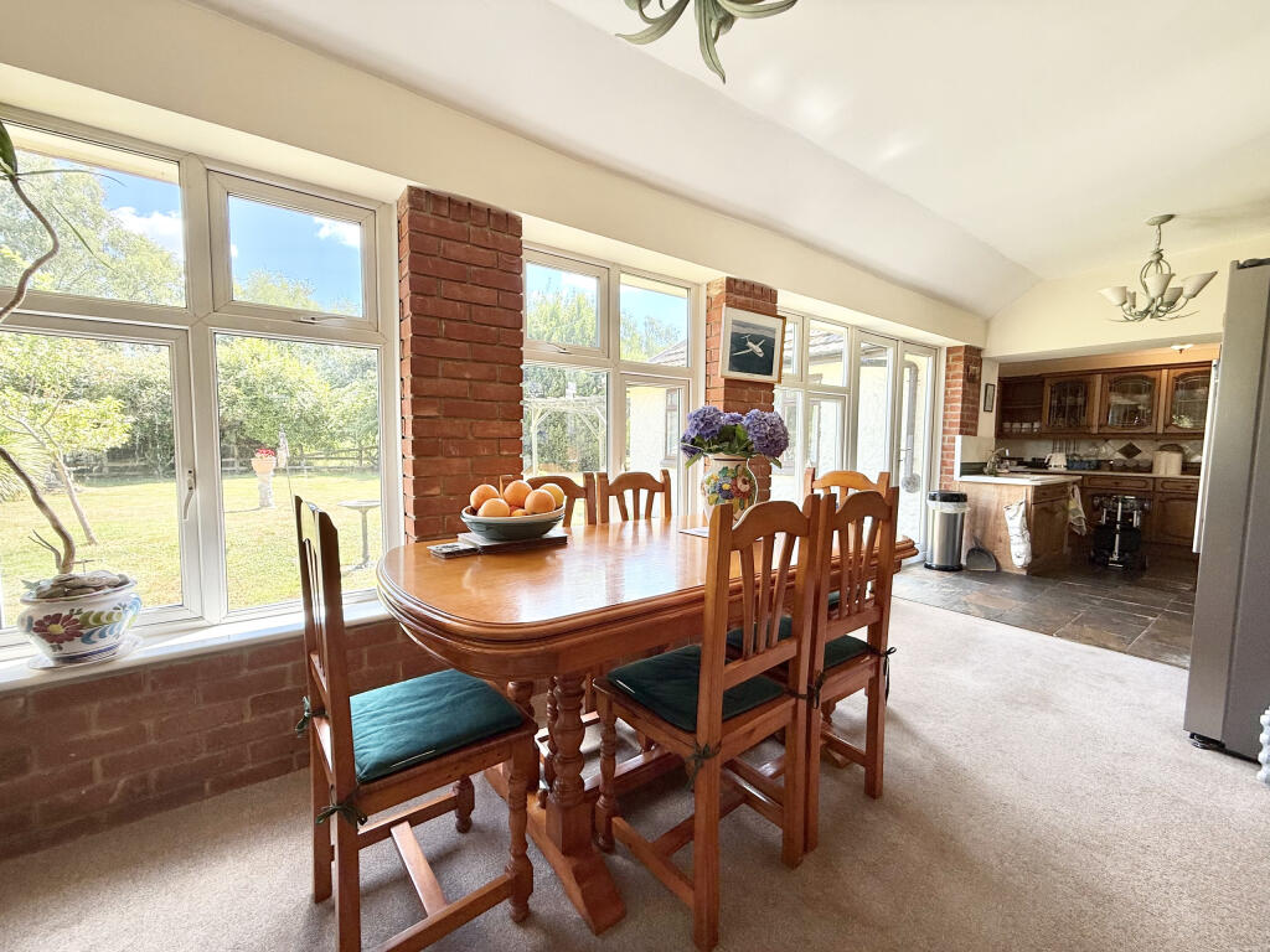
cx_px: 635
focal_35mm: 14
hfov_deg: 102.1
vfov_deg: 85.7
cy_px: 476
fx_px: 514
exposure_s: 1/134
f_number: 2.2
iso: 50
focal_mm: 2.22
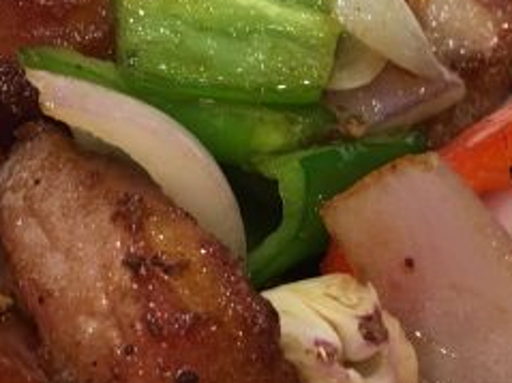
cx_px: 435
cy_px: 393
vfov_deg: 16.9
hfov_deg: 22.6
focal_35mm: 85
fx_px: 1257
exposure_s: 1/17
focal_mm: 4.15
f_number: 2.2
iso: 50
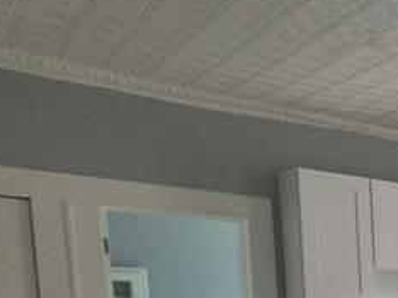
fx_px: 655
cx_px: 723
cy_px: 410
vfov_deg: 22.3
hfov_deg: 21.4
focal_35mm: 57
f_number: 2.2
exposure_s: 1/60
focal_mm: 1.74
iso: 100
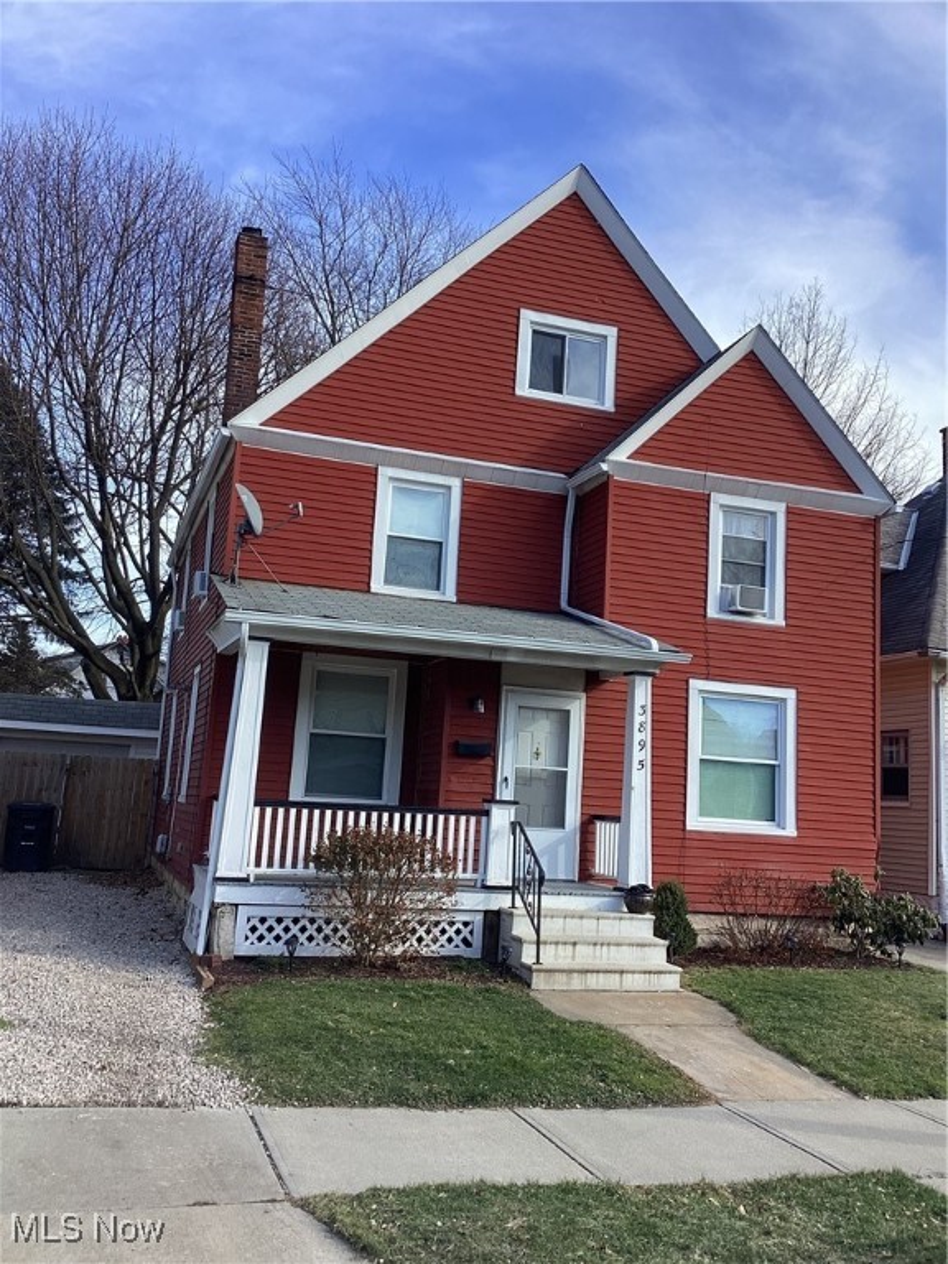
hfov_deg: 45.4
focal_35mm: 31
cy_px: 632
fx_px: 1132
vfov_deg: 58.4
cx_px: 474
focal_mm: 3.3
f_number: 2.4
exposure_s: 1/468
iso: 25
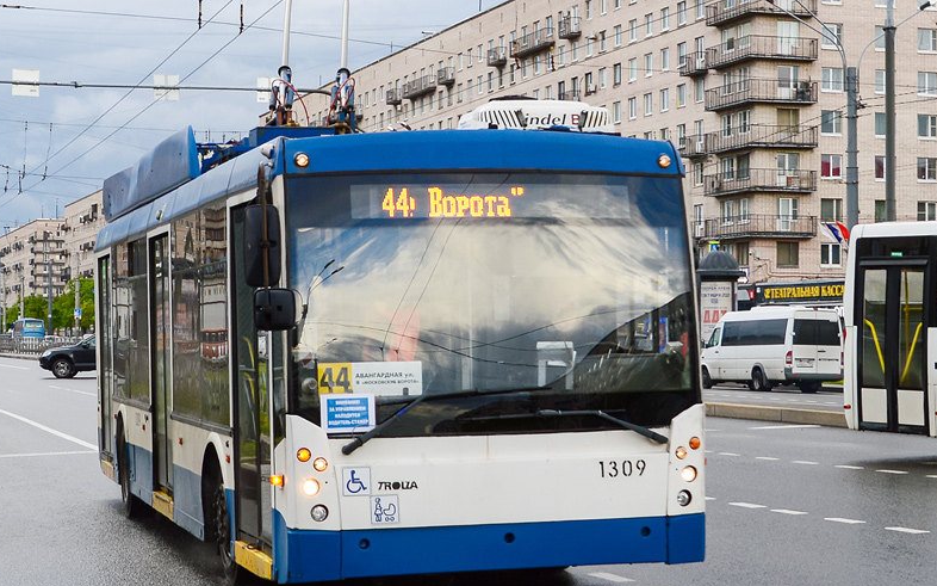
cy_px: 214
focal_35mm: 70
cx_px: 418
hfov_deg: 29.4
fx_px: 1787
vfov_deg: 18.6
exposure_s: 1/320
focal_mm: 24
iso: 200
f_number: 5.6
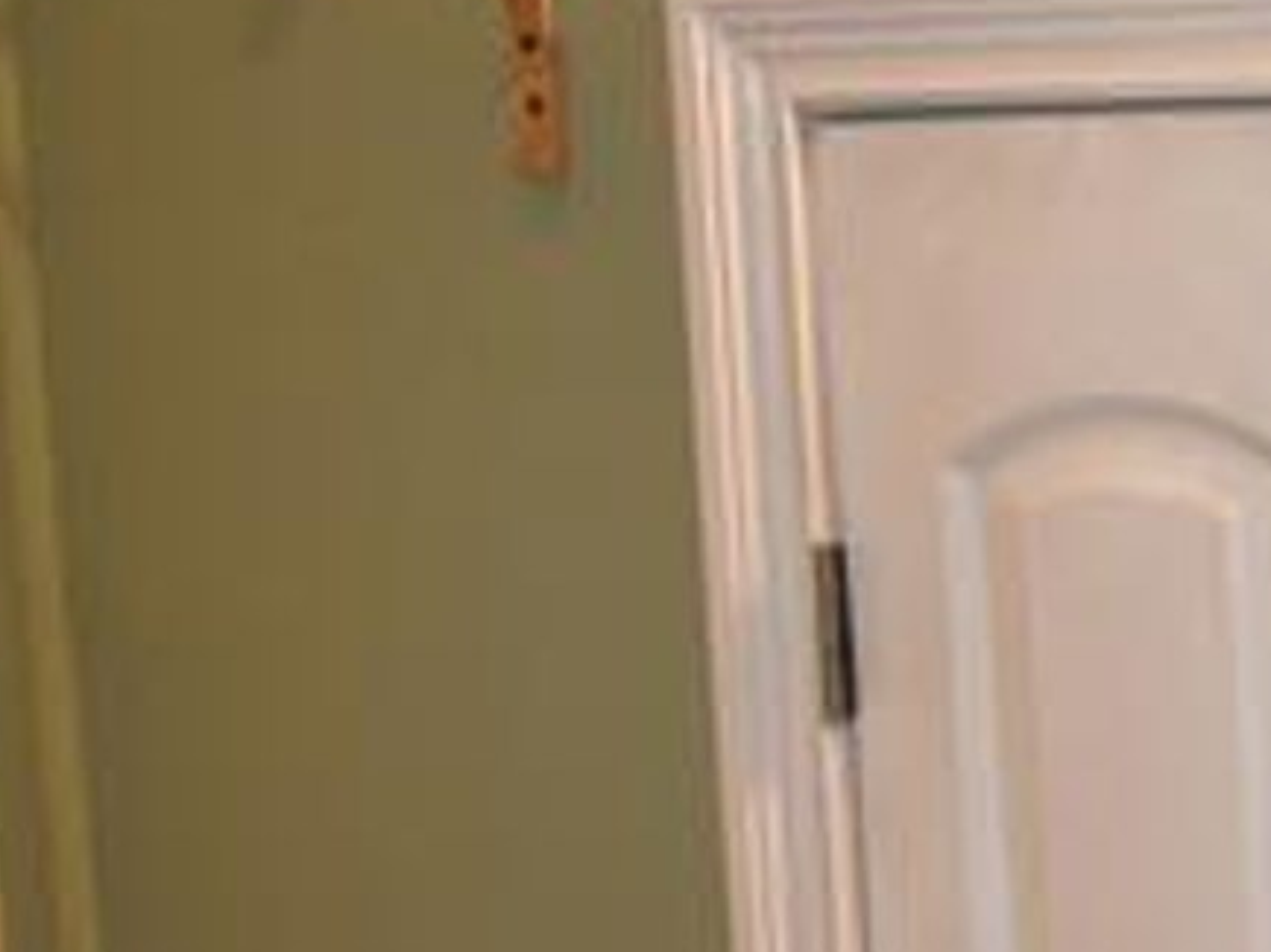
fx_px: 3743
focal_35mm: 102
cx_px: 1984
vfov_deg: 14.2
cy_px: 1056
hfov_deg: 17.1
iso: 1000
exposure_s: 1/200
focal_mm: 18
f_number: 3.5
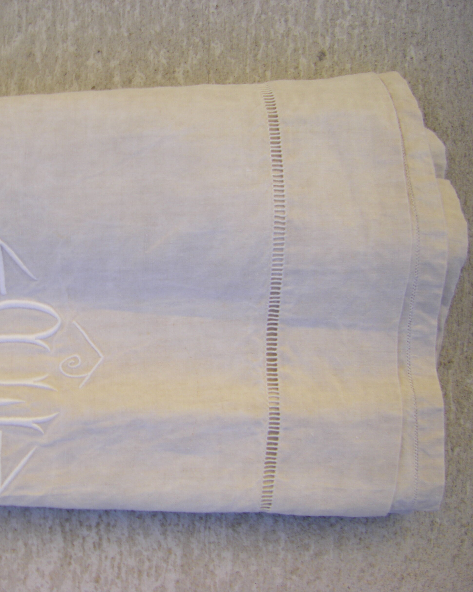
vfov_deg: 37.3
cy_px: 299
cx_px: 109
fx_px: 875
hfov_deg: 29.7
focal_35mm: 50
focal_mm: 6.3
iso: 64
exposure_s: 1/200
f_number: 3.5
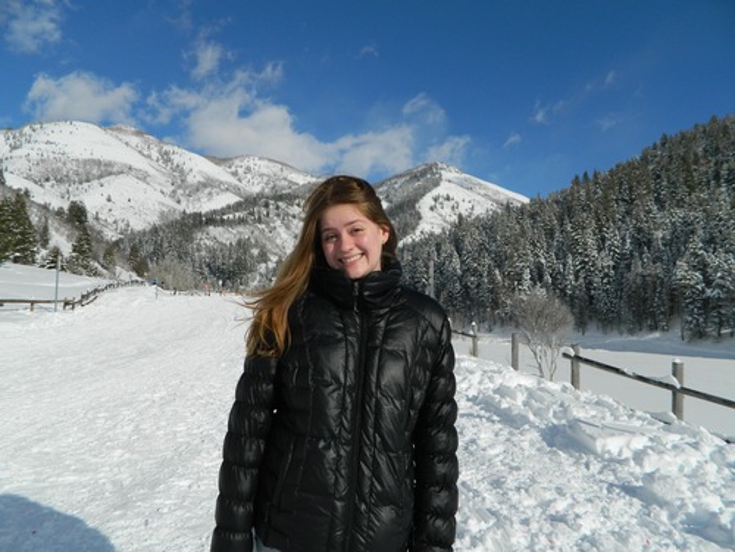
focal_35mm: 25
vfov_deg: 54.9
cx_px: 368
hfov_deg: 69.4
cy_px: 276
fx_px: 531
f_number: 8.7
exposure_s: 1/400
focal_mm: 4.5
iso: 80
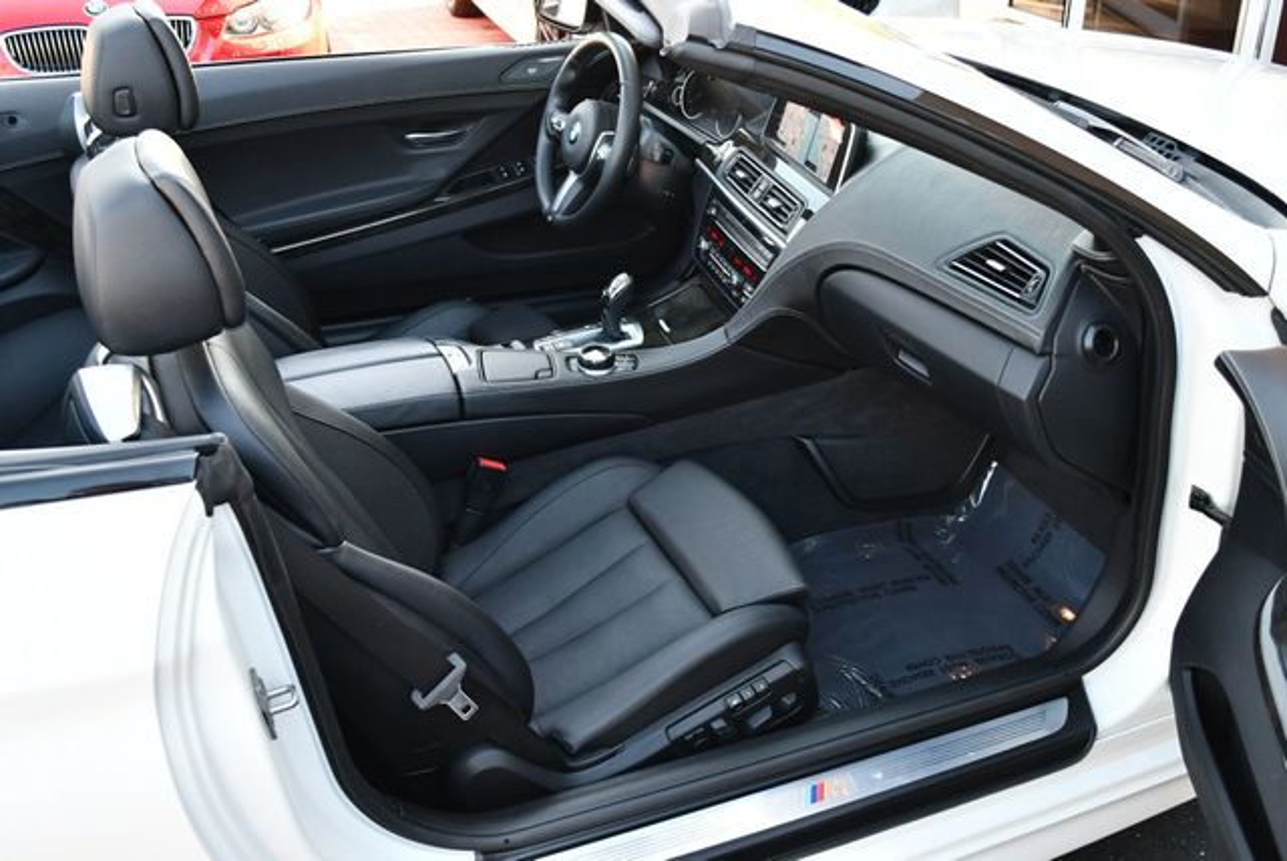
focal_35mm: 36
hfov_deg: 53.1
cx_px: 644
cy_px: 430
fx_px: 1288
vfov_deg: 36.9
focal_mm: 18
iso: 640
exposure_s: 1/250
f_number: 3.5
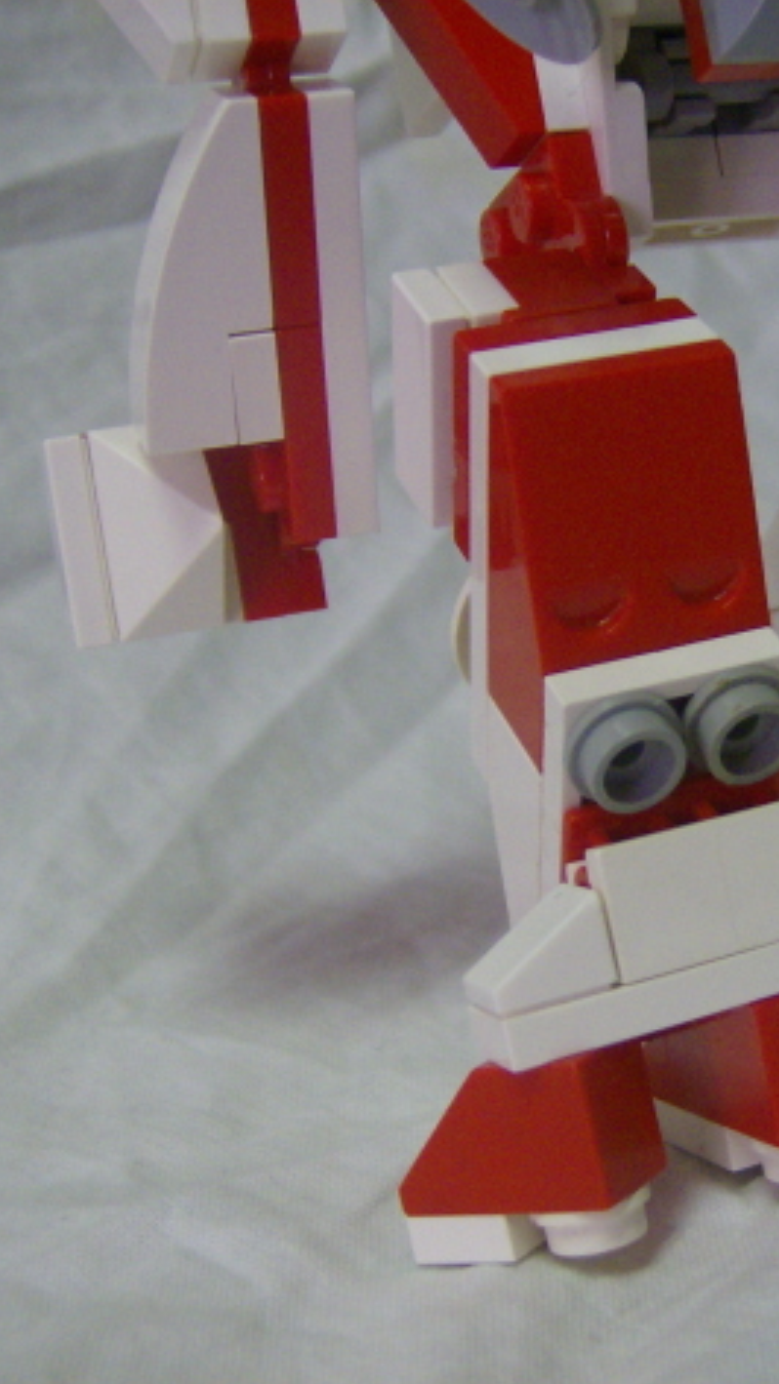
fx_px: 1947
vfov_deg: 39.2
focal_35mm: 53
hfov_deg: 22.2
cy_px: 692
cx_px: 656
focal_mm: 6
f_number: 2.8
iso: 200
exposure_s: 1/47.1
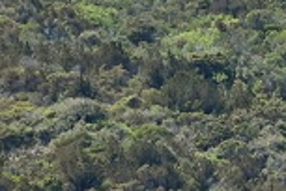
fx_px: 14521
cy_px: 486
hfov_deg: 1.1
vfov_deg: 0.8
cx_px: 722
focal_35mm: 1828
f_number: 16
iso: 560
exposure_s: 1/320
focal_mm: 280
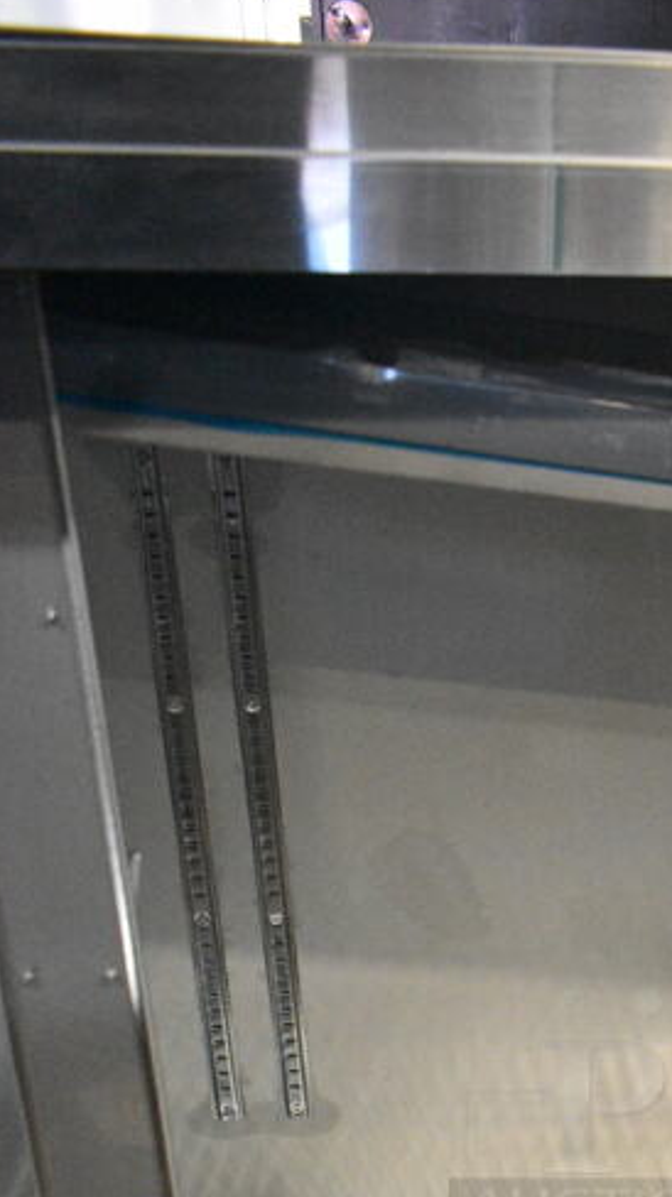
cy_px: 1103
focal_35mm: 53
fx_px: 1681
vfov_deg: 36.5
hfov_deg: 21.5
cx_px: 724
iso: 6400
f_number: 3.5
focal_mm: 18
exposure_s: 1/320
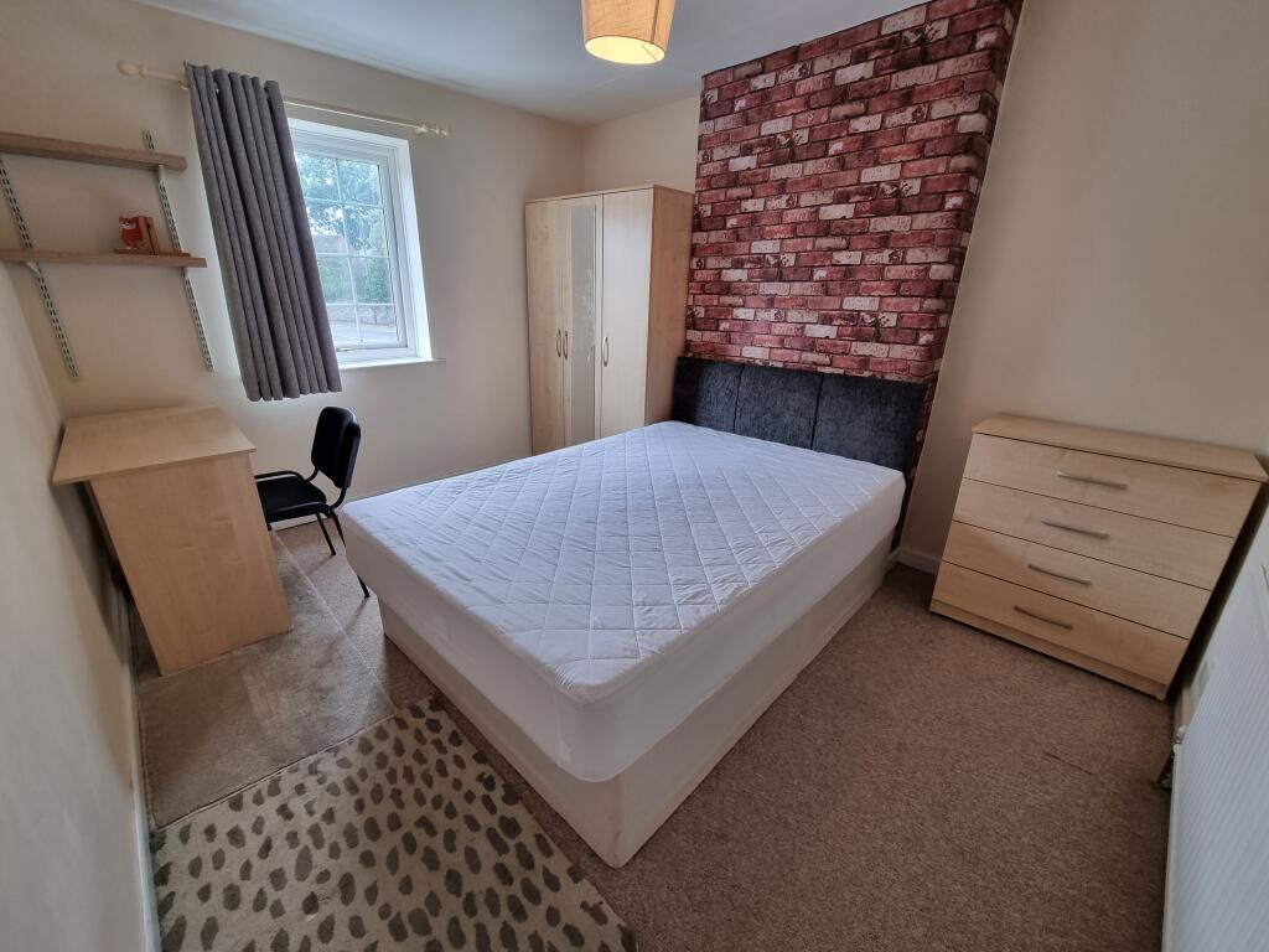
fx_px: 477
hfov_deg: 106.2
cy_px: 476
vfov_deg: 89.9
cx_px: 634
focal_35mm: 13
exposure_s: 1/50
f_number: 2.2
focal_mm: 2.2
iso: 80
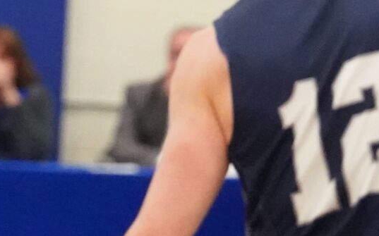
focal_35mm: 877
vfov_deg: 1.5
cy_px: 98
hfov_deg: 2.4
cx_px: 558
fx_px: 9054
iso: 16000
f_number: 4
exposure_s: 1/1000
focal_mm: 175
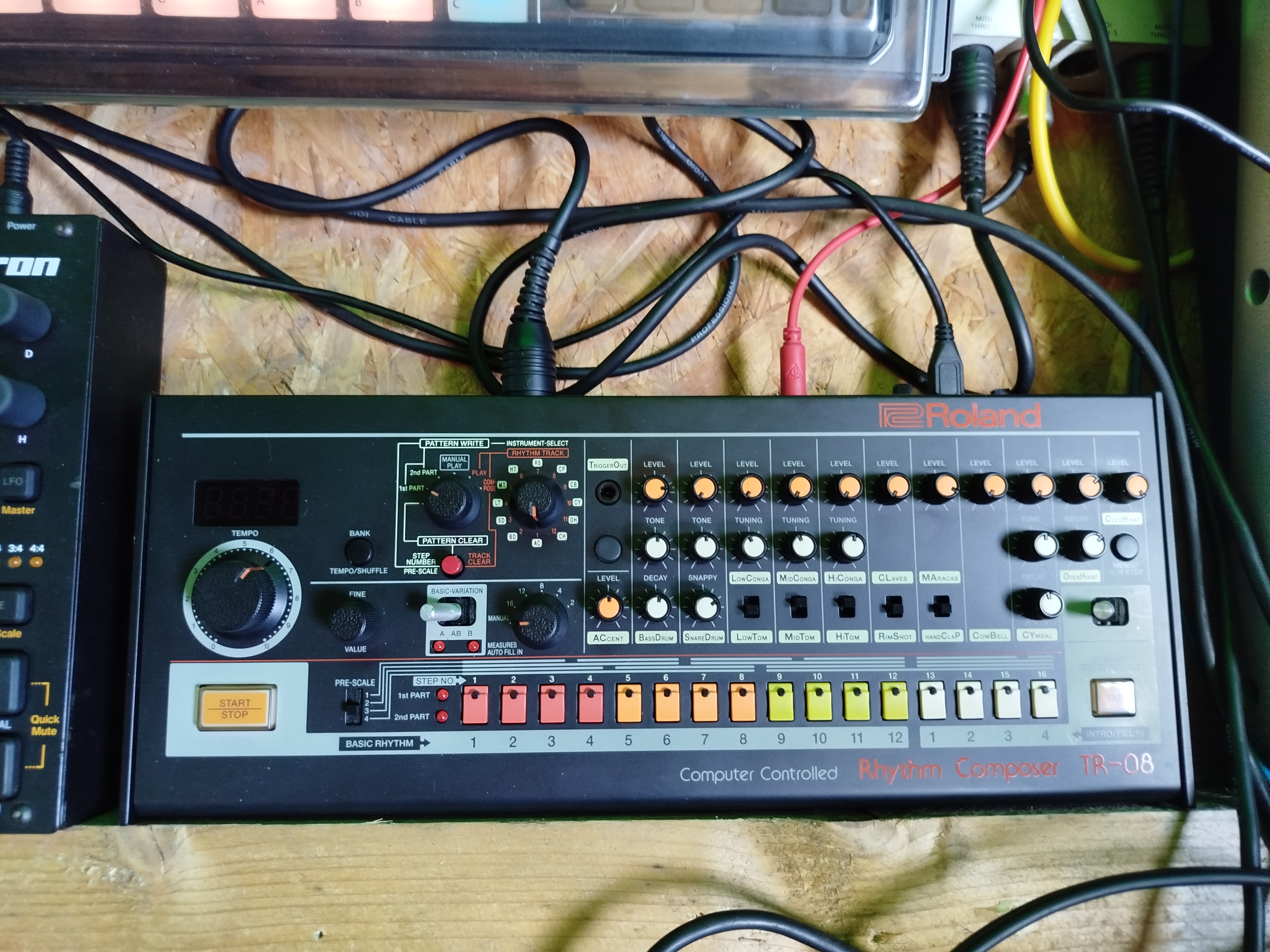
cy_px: 476
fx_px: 881
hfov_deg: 71.6
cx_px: 635
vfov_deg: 56.8
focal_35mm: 24
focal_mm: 5.31
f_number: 1.7
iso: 400
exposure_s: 1/20
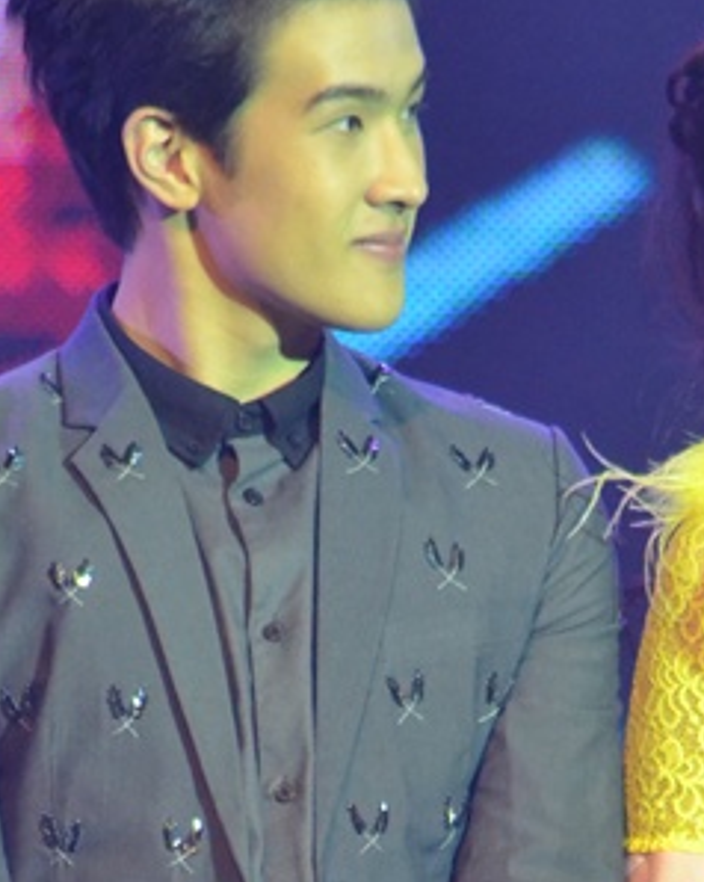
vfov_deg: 1.9
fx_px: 26619
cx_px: 589
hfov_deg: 1.5
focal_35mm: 1021
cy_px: 947
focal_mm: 240
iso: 3200
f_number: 5.3
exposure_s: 1/320
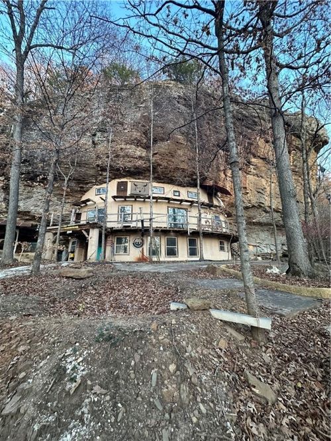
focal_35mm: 14
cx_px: 166
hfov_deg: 85.7
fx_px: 179
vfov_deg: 102.1
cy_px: 220
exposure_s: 1/99
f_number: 2.2
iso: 160
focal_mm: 2.22
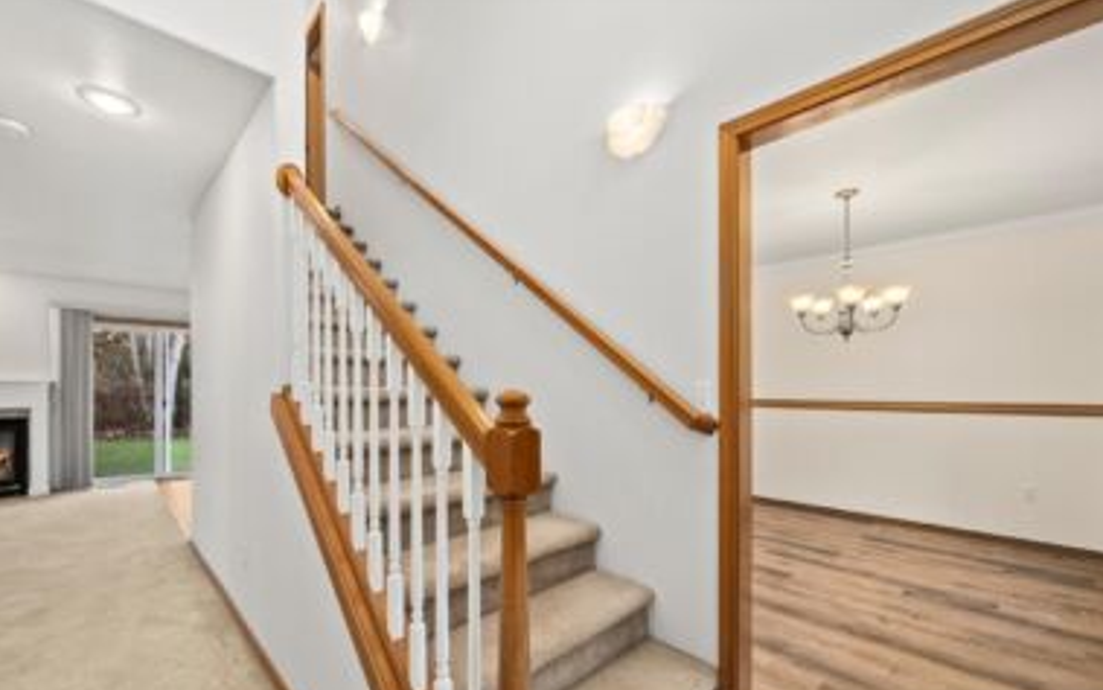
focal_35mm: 14
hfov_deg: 105.2
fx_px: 421
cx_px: 527
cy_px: 371
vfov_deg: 78.5
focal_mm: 13
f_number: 7.1
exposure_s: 1/8
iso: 1000
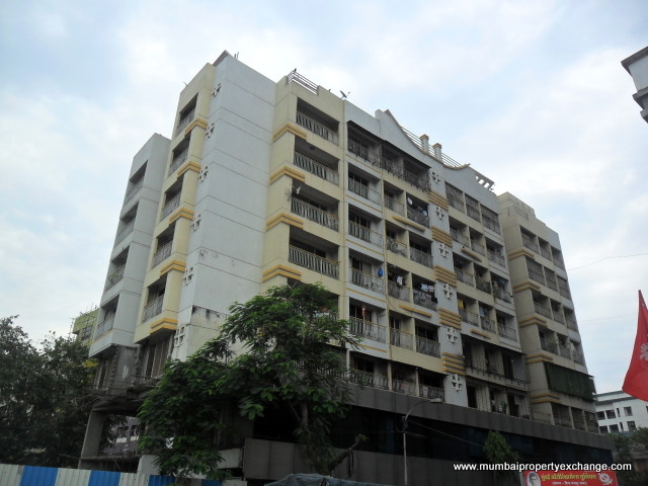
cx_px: 324
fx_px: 505
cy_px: 243
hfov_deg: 65.3
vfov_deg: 51.4
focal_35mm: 27
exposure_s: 1/500
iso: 100
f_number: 3.5
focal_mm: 4.9
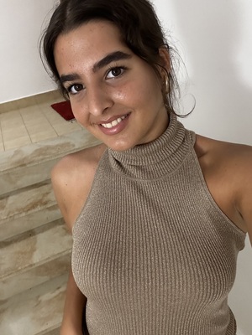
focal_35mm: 30
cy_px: 168
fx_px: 291
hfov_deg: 46.8
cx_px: 126
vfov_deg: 60.0
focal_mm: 2.69
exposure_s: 1/33
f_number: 1.9
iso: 320
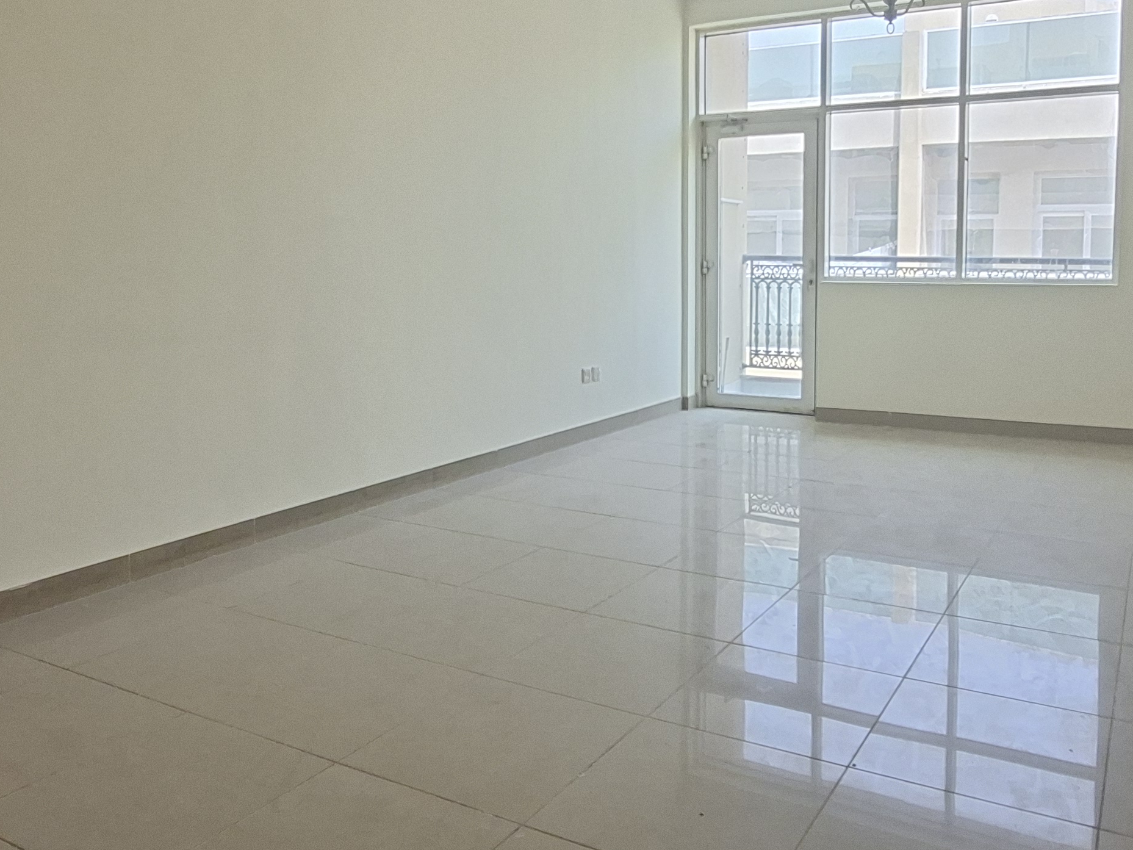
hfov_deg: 63.0
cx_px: 667
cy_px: 320
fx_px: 917
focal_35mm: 28
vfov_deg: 49.3
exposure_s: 1/40
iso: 100
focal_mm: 1.74
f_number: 2.2
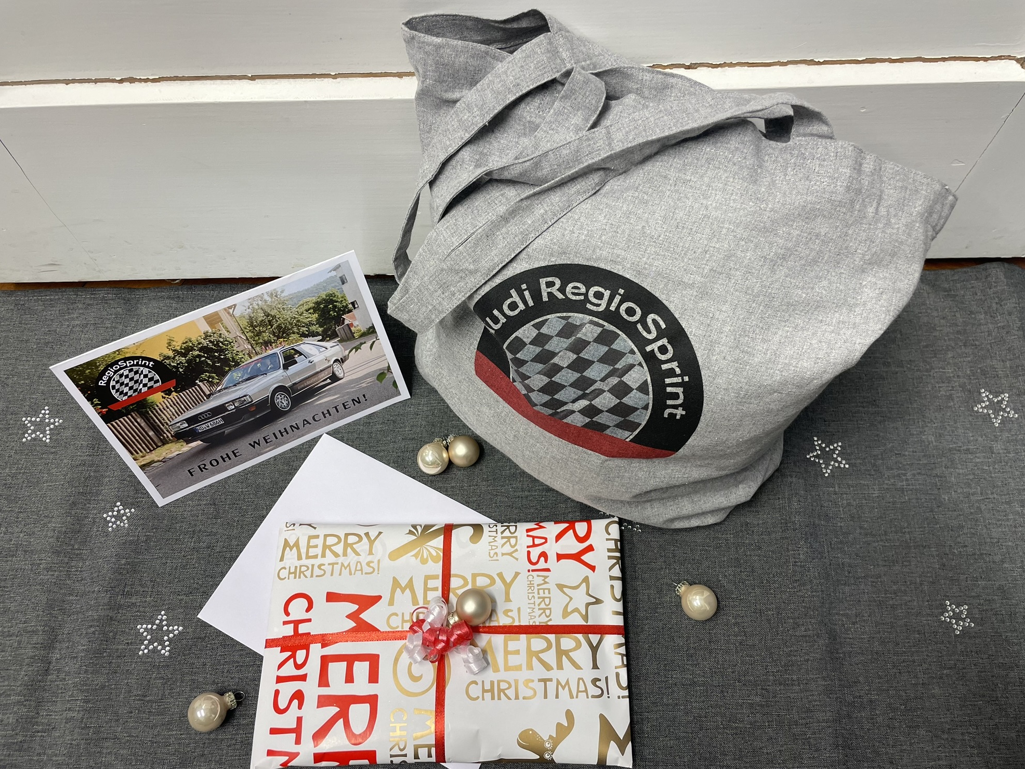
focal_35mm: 27
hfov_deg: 65.3
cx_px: 506
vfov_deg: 51.3
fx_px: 799
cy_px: 398
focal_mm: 4.2
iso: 80
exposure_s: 1/100
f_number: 1.6
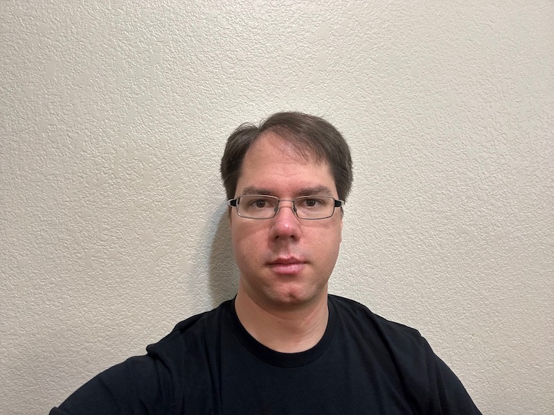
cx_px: 277
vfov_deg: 58.9
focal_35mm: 23
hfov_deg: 73.9
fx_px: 368
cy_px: 208
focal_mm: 2.69
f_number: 1.9
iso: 250
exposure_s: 1/60
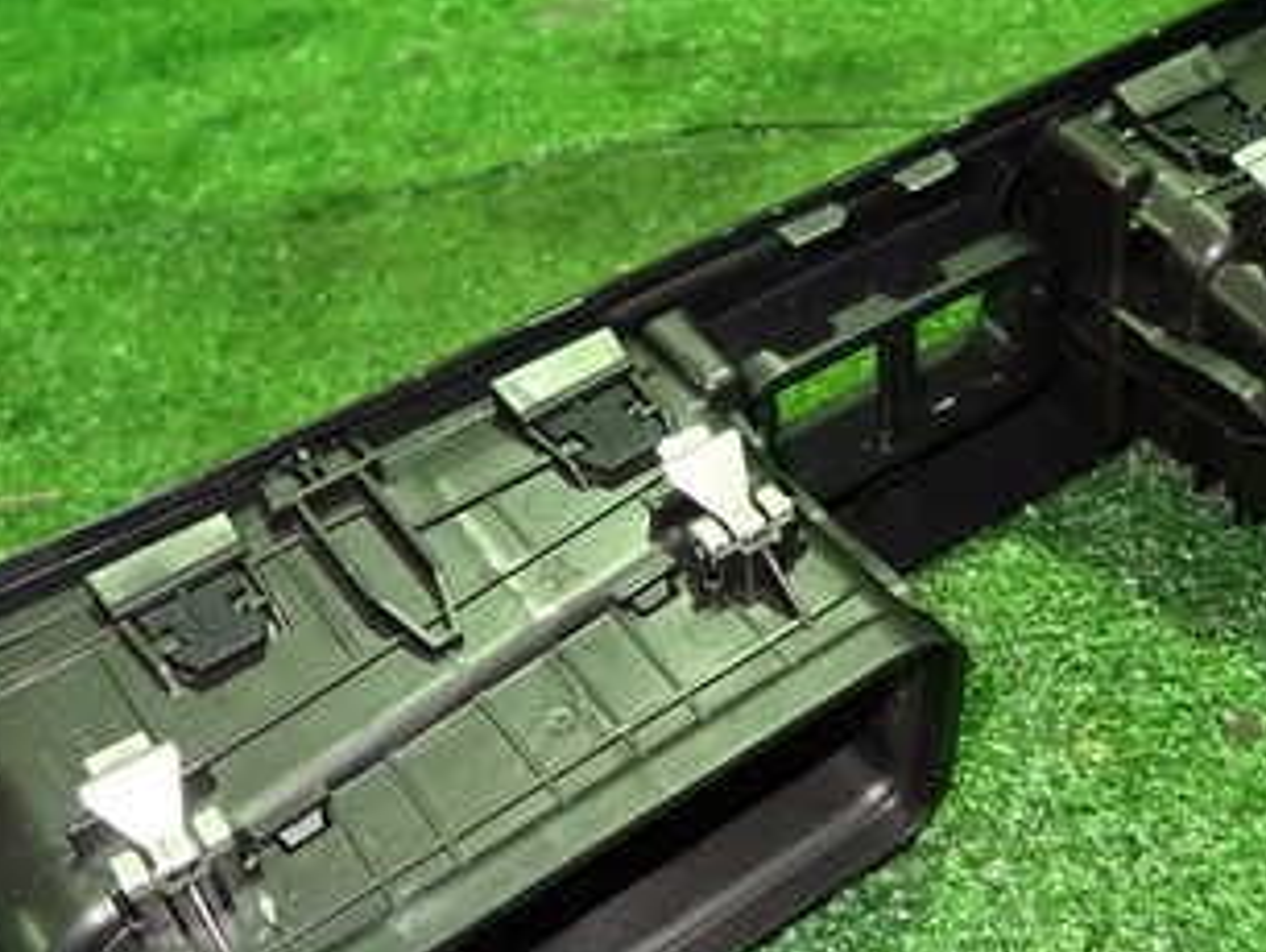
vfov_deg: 29.6
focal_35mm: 49
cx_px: 811
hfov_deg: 38.6
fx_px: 1793
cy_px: 596
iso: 640
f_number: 2
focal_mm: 4.5
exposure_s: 1/30
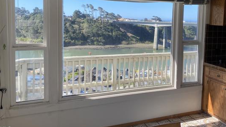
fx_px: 204
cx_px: 127
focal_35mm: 34
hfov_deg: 57.8
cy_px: 37
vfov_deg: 34.2
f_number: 1.8
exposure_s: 1/816
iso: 32
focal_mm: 4.25
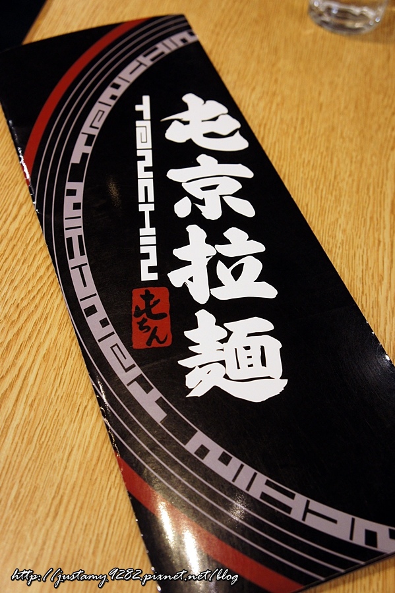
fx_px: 692
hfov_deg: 31.9
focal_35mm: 42
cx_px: 198
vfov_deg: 46.4
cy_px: 296
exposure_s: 1/50
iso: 1000
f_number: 5
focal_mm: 28
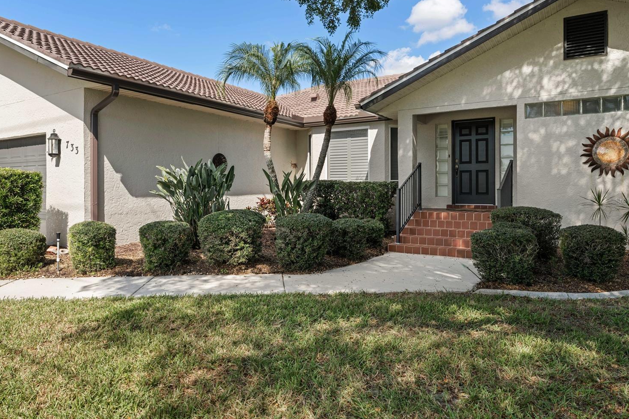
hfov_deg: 71.5
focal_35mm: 25
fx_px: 437
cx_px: 312
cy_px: 201
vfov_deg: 51.3
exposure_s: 1/100
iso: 250
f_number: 8
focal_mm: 23
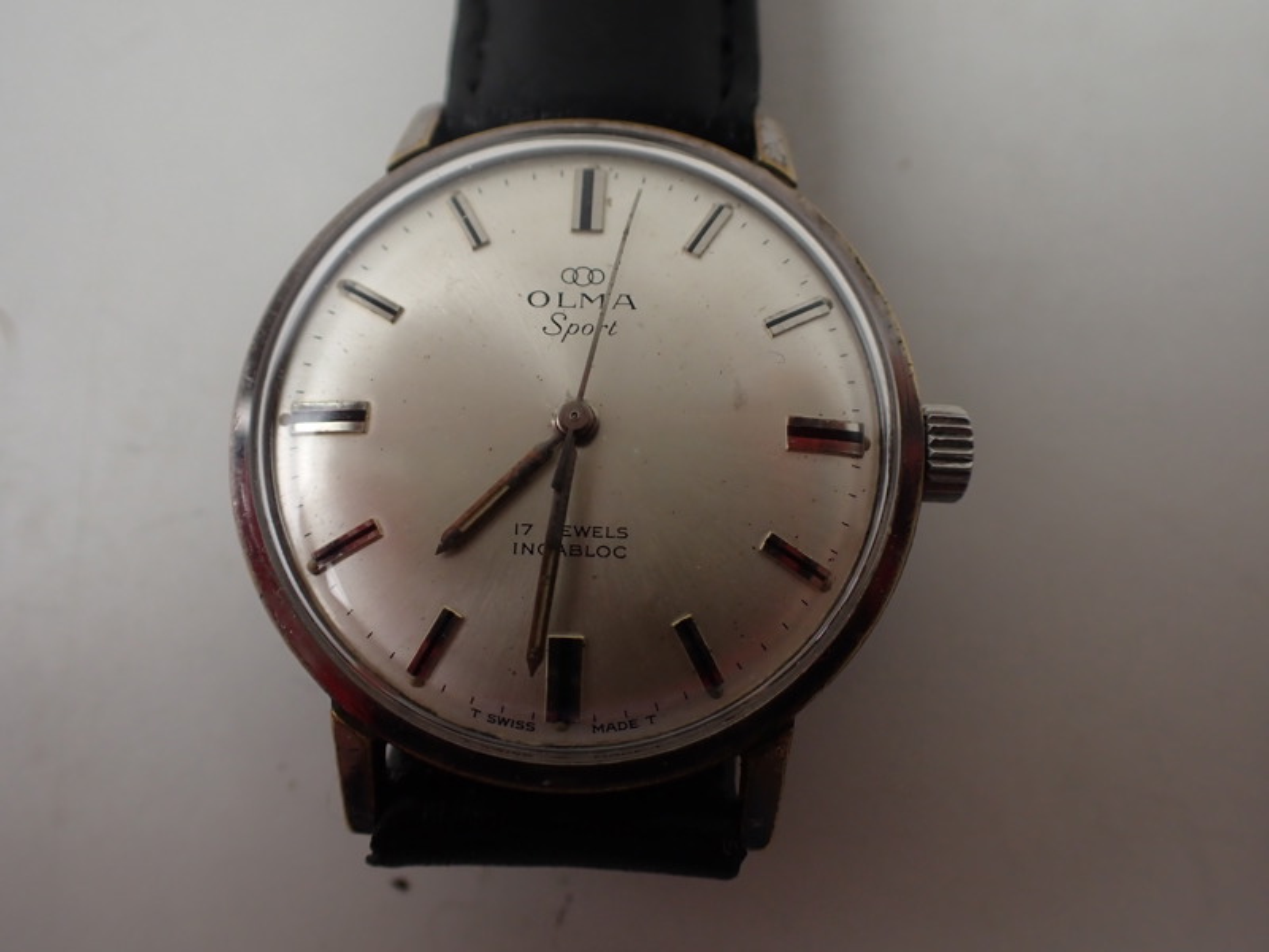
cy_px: 476
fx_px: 1100
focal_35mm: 30
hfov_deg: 60.0
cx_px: 634
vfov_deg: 46.8
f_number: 2.3
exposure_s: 1/125
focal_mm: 5.4
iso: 200
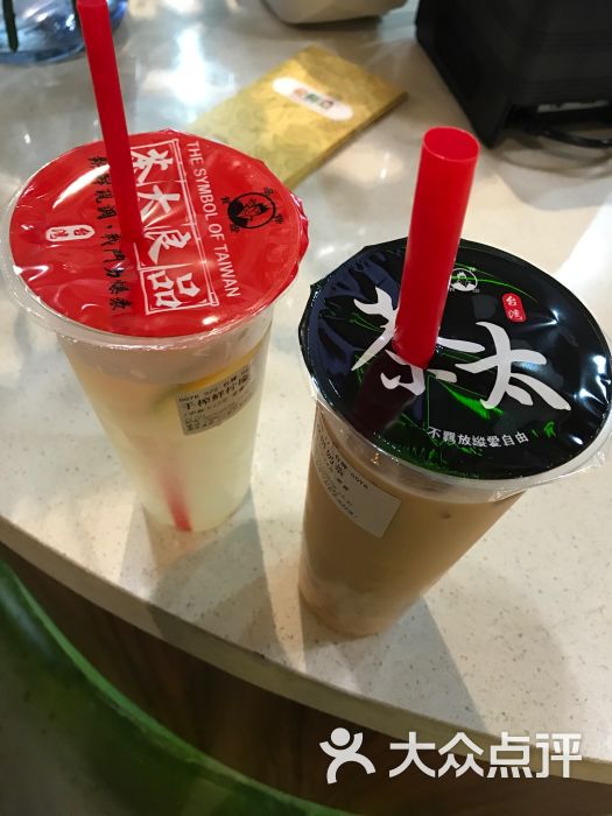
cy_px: 408
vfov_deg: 63.4
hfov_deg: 49.7
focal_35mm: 28
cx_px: 306
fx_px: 660
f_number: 1.8
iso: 80
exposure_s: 1/17
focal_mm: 3.99
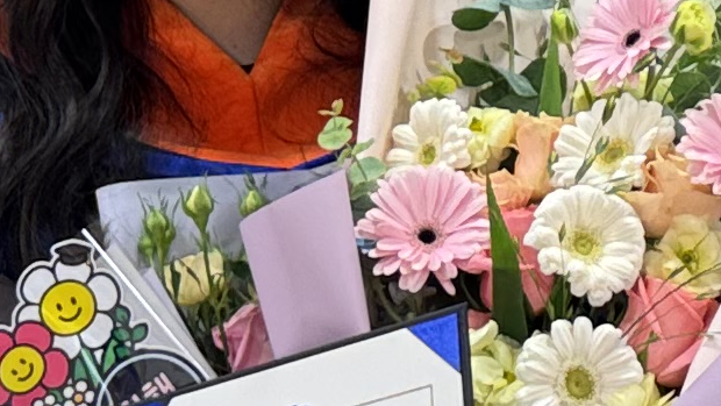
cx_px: 919
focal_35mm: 170
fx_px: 3251
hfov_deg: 12.3
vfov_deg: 7.0
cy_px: -242
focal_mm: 6.76
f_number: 1.78
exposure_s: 1/60
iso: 160
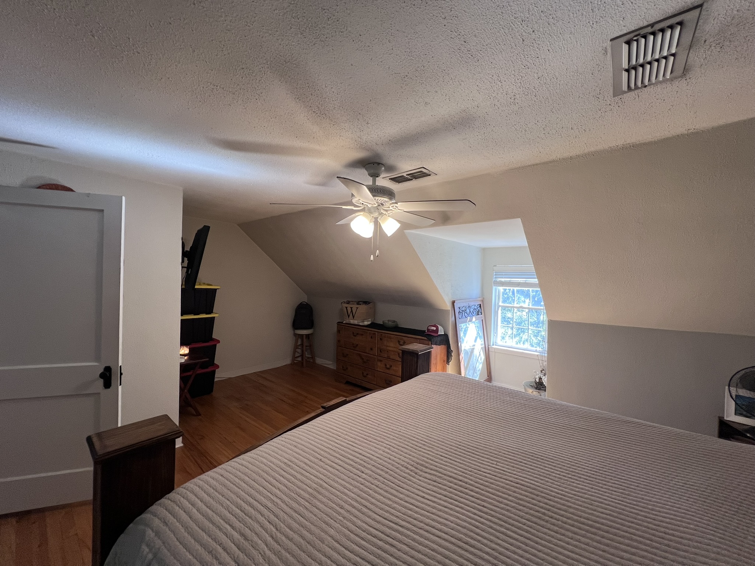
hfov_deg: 106.2
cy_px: 283
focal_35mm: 13
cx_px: 378
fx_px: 284
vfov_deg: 89.9
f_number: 1.8
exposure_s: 1/120
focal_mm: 1.57
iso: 160
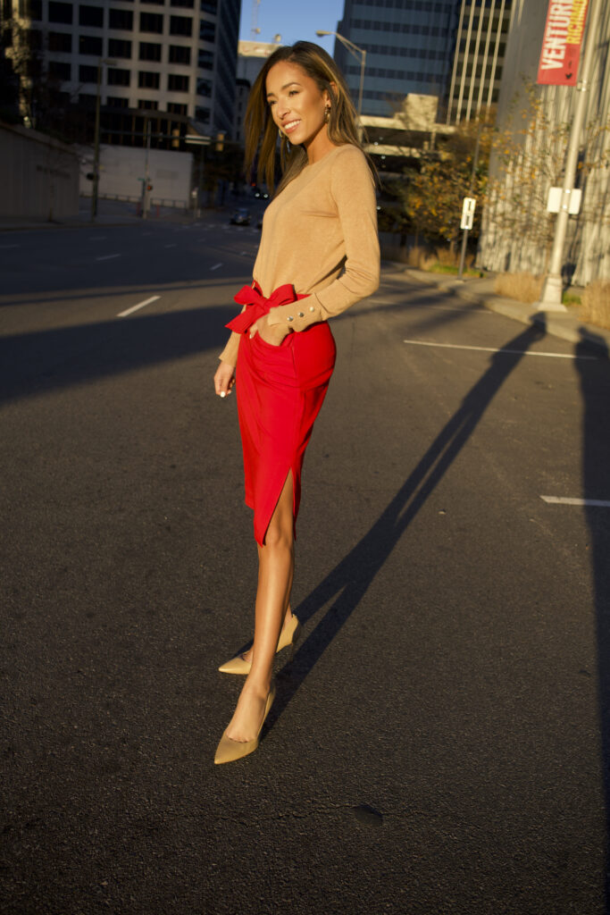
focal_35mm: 35
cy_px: 458
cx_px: 305
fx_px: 889
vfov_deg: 54.4
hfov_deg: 37.9
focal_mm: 23
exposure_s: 1/1000
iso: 160
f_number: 2.8
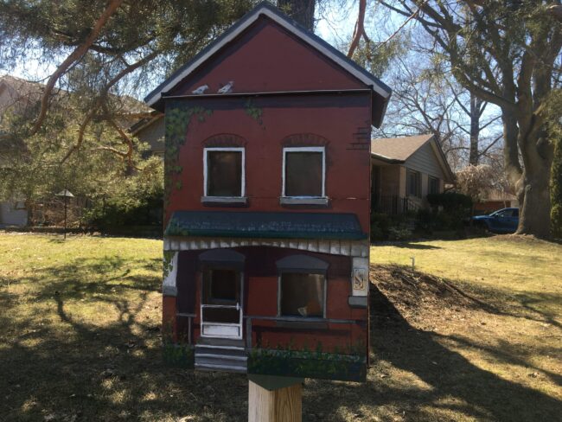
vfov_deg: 48.3
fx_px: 471
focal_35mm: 29
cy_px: 211
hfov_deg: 61.6
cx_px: 281
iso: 25
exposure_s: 1/469
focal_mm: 4.15
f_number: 2.2
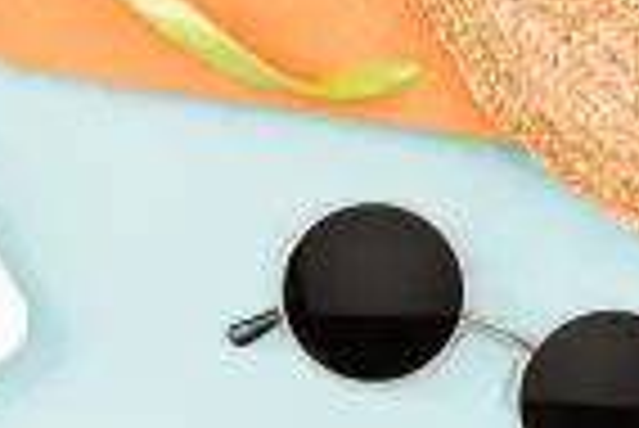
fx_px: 3749
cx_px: -122
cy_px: 342
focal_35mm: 211
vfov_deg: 6.5
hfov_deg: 9.6
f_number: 9
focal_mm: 50
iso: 80
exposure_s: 1/160
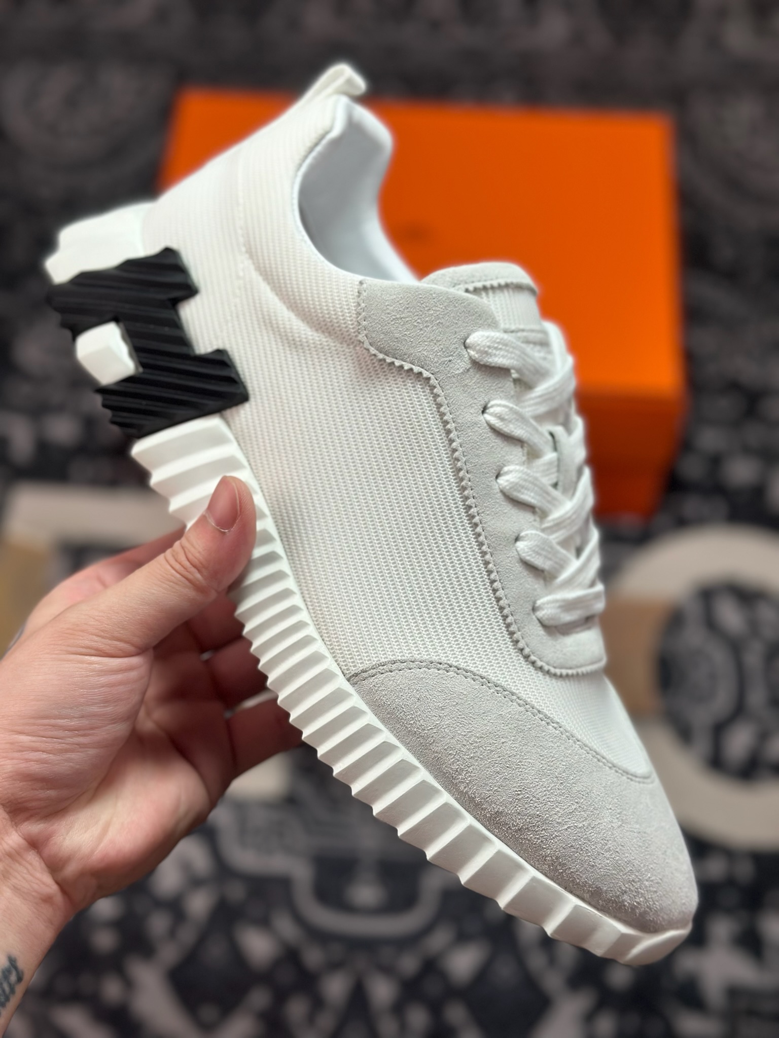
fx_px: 1440
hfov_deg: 30.3
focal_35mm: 48
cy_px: 519
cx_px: 390
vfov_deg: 39.7
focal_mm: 6.86
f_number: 1.78
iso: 80
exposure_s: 1/1613
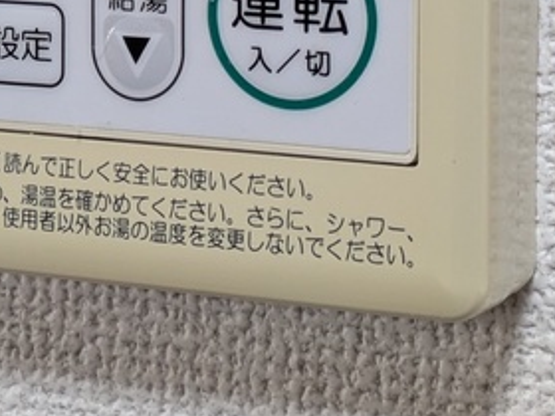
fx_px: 2806
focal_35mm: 175
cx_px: 121
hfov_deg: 11.3
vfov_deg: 8.4
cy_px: -101
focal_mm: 5.43
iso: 84
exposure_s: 1/60
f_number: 1.89
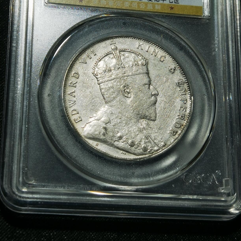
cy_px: 69
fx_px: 693
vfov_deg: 19.6
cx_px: 124
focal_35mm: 88
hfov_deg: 19.7
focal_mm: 6.67
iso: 50
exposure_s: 1/115
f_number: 1.9
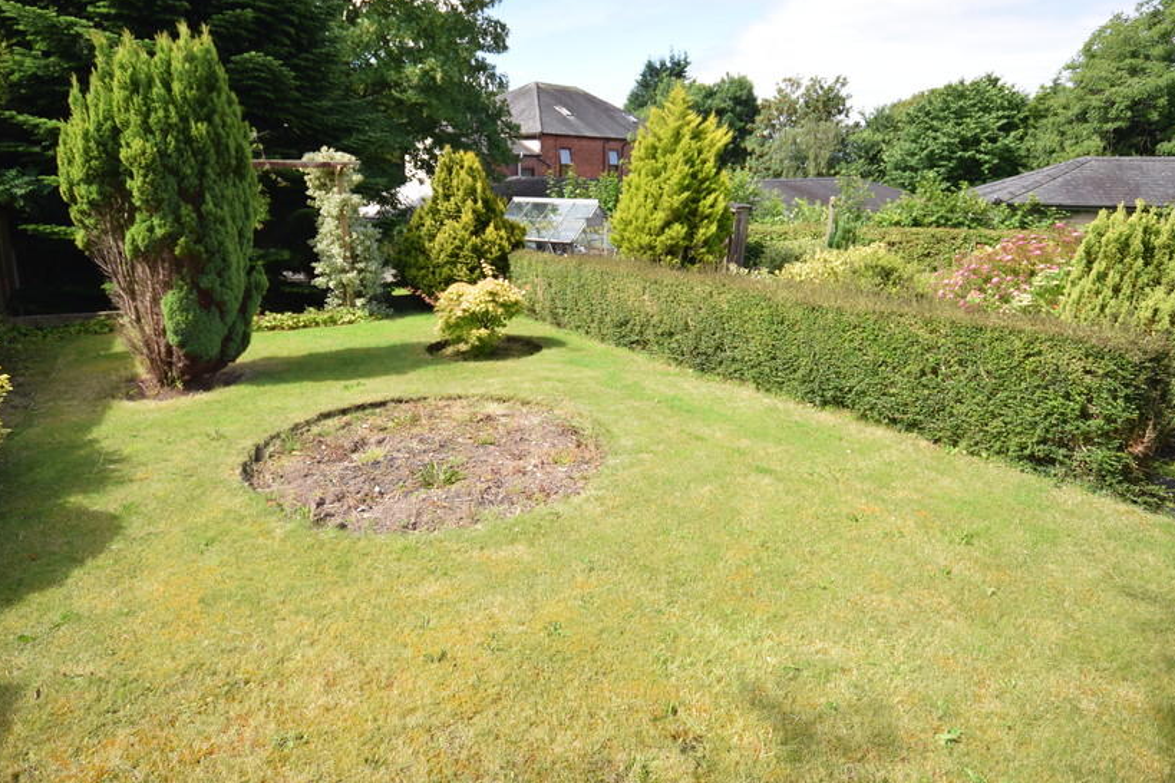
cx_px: 565
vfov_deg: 60.2
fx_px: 673
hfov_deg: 82.2
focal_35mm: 21
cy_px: 343
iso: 100
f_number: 7.1
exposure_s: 1/200
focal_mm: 11
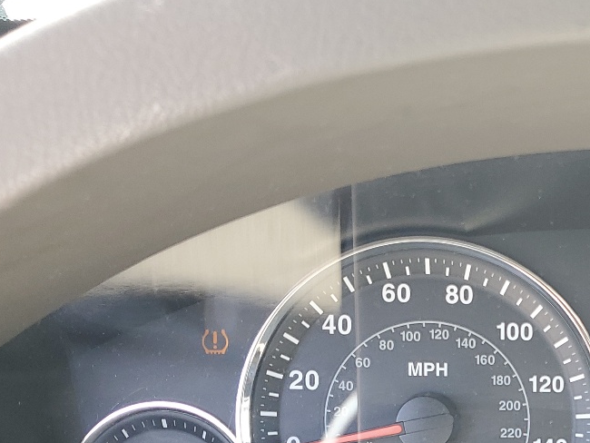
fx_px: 1091
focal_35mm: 64
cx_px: 604
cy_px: 476
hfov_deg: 28.2
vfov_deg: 21.8
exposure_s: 1/130
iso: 50
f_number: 1.5
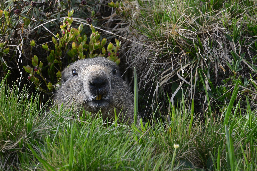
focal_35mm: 500
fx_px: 3566
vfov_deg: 2.7
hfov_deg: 4.1
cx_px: 128
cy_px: 86
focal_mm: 500
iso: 500
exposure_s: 1/400
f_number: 9
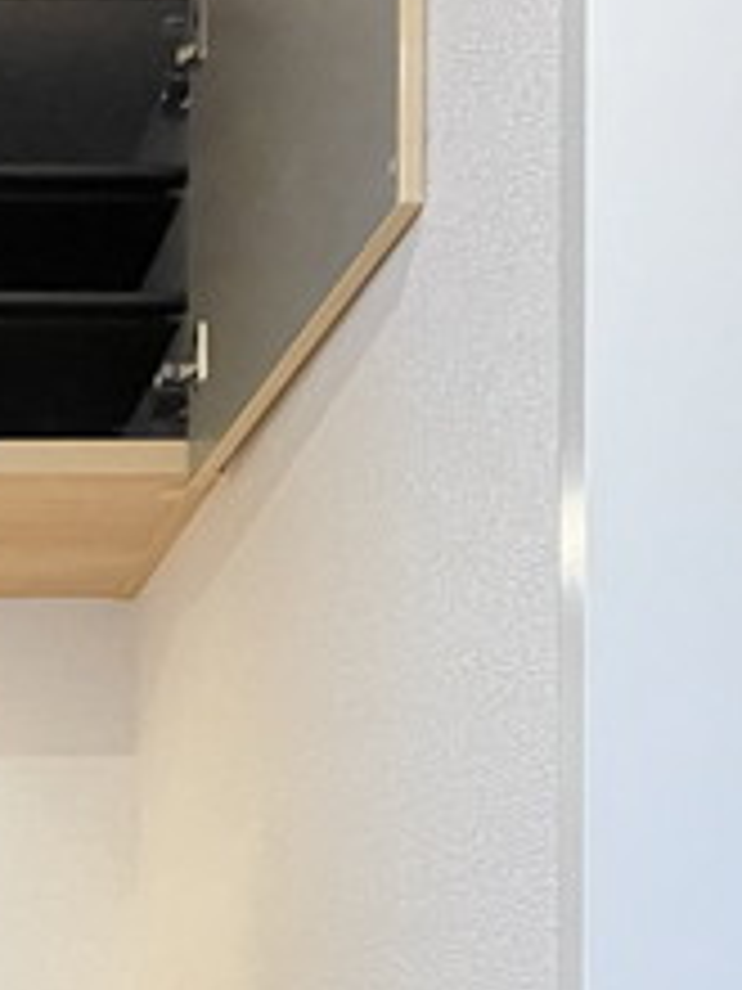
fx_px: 1458
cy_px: 1152
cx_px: -229
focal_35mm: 51
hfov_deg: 24.7
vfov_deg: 32.0
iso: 1250
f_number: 2.4
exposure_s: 1/33
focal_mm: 1.55
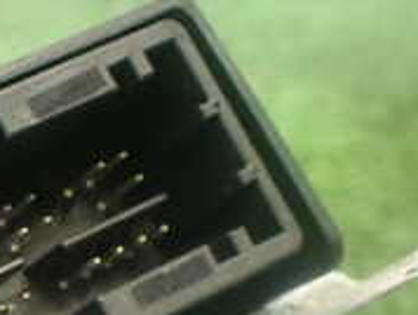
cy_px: 360
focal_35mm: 101
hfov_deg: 17.3
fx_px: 1221
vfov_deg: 14.3
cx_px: -223
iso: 800
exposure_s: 1/80
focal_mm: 5.4
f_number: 2.3
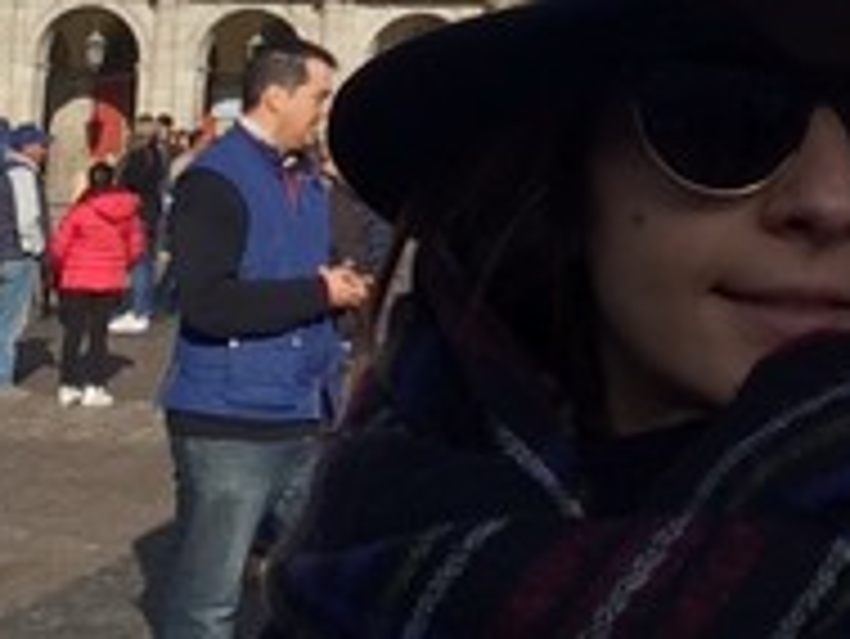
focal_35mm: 82
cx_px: 522
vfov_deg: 16.9
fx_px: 2015
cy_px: -200
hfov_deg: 23.8
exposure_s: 1/1527
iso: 50
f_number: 2.4
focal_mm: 2.15
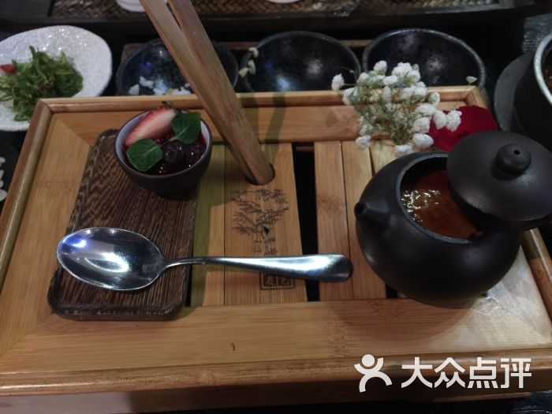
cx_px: 276
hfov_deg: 61.7
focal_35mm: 29
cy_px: 207
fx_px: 462
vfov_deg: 48.2
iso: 100
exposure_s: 1/4
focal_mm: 4.15
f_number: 2.2
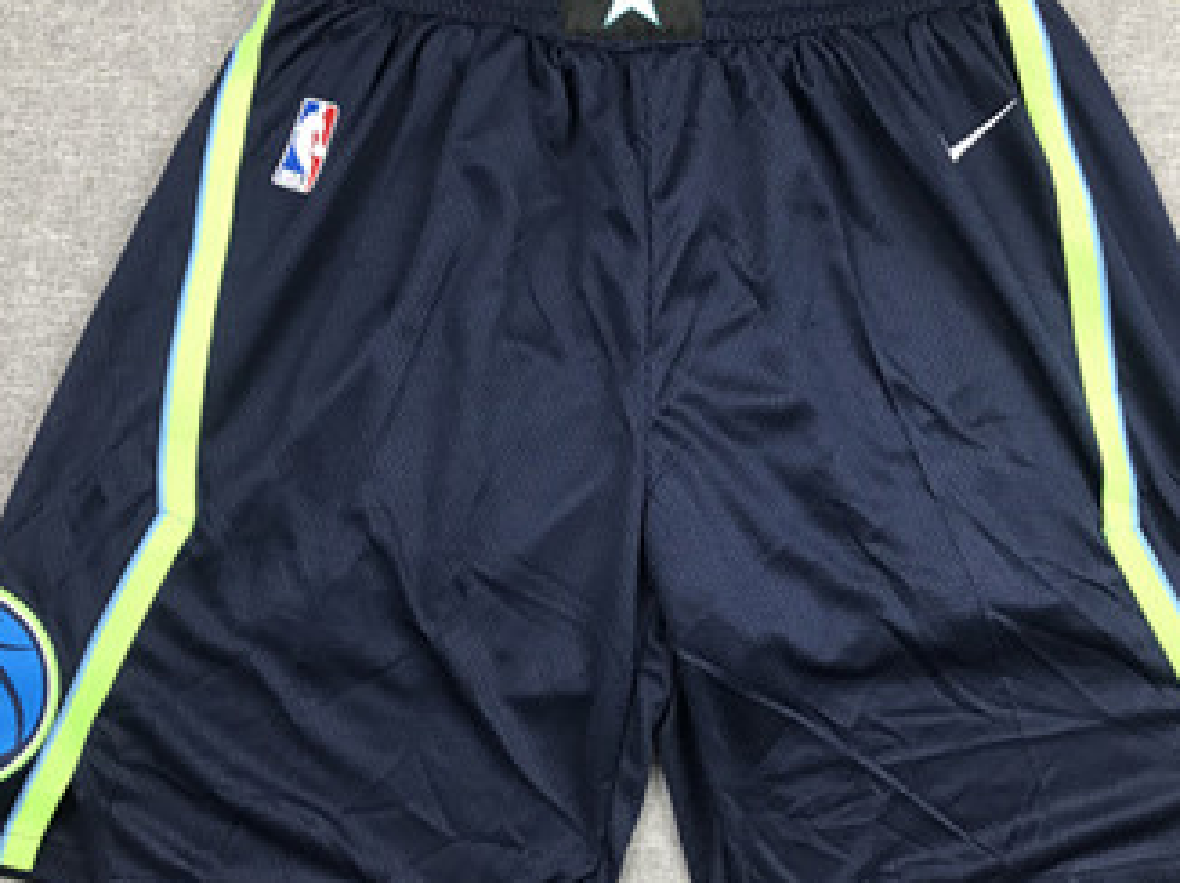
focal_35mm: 43
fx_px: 1465
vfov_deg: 33.6
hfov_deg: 43.8
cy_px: 429
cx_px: 652
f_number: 1.8
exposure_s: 1/33
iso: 40
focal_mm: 3.99
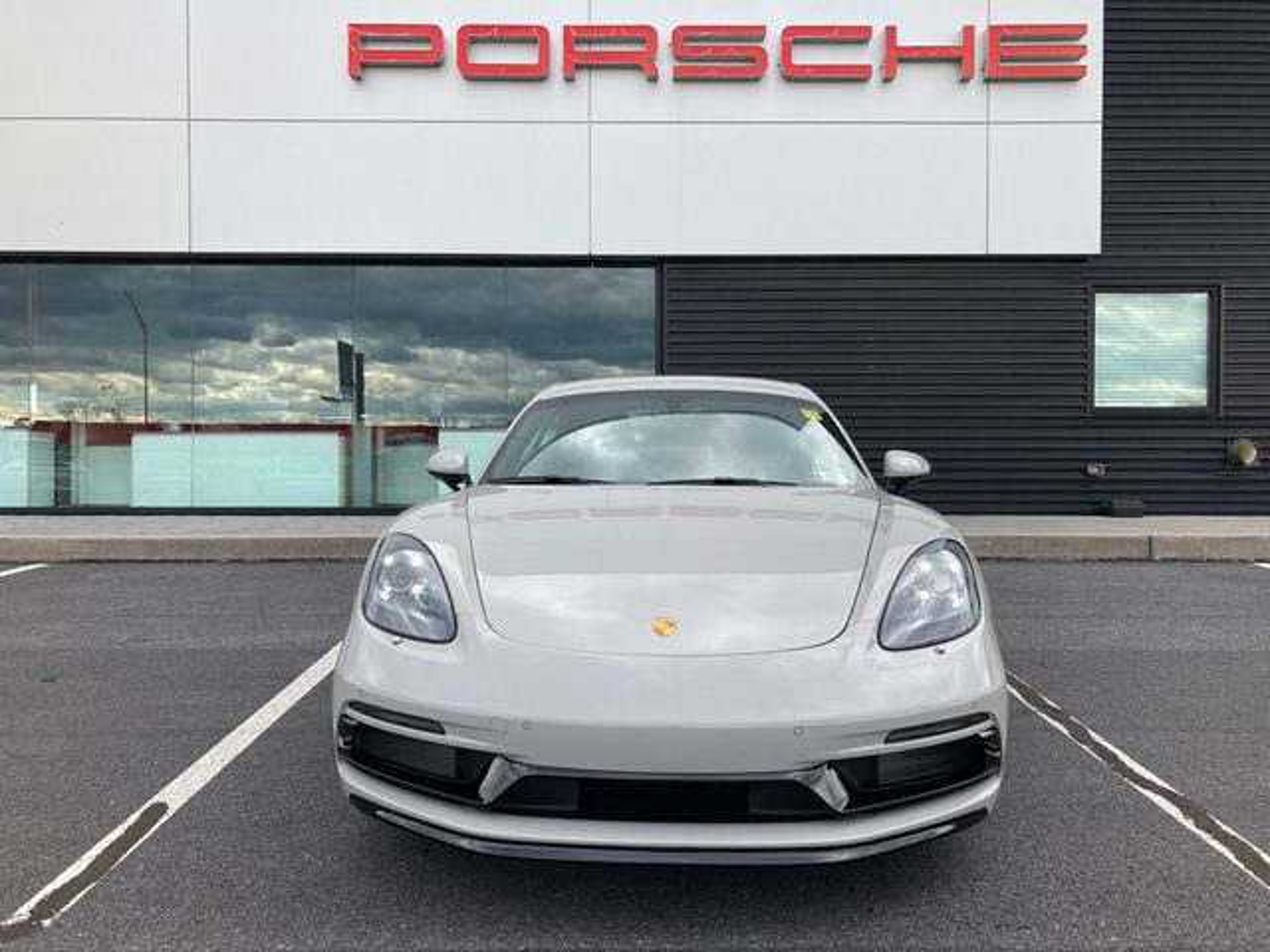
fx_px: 1027
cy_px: 476
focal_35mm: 28
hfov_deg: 63.4
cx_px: 635
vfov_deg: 49.7
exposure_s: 1/344
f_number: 1.8
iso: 20
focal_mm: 3.99
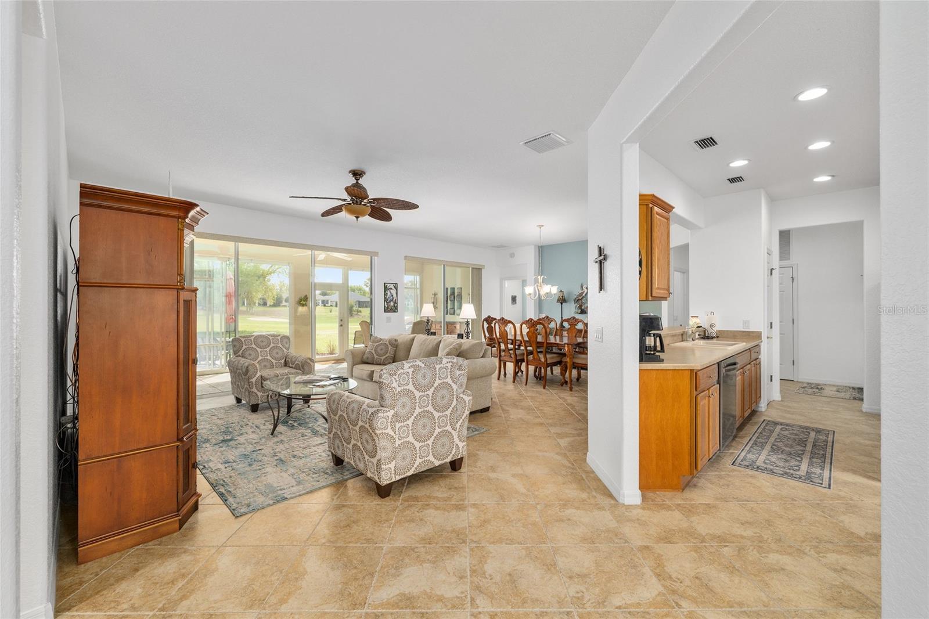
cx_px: 464
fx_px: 387
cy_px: 310
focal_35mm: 15
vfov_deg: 77.3
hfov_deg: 100.4
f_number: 8
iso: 320
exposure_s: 1/20
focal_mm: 15
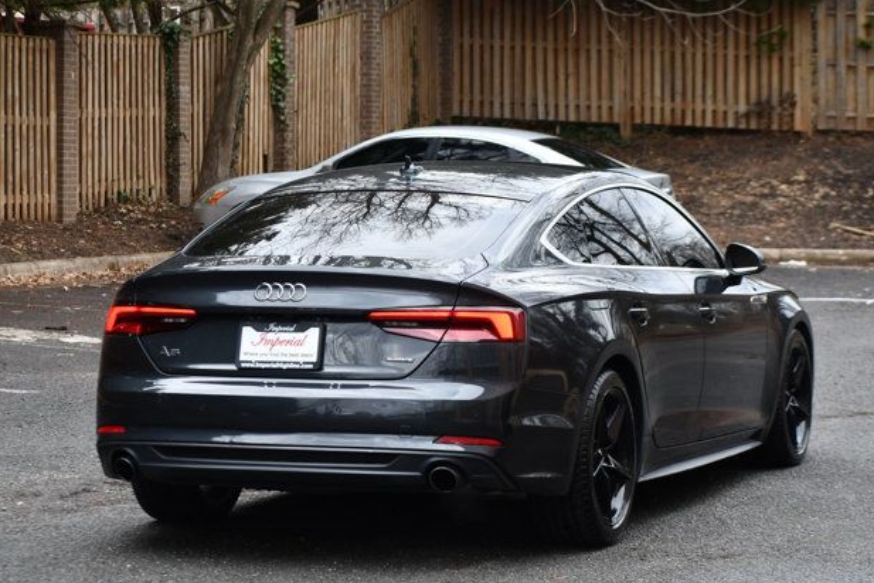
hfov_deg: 18.8
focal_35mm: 109
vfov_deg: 12.6
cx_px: 446
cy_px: 286
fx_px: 2645
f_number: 5
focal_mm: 70
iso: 400
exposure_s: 1/250
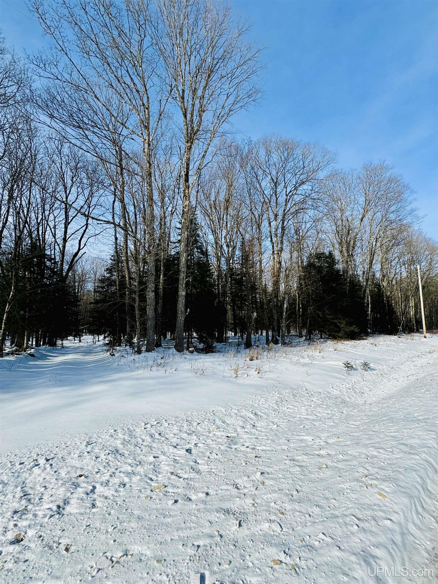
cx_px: 219
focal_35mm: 14
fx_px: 236
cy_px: 292
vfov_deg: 102.1
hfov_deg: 85.7
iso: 50
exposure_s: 1/2208
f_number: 2.2
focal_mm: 2.22
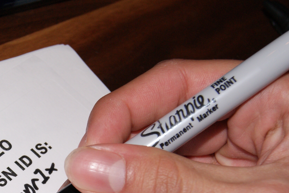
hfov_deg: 19.1
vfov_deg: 12.9
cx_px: 23
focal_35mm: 105
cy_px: 205
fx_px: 844
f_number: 5.6
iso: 400
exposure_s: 1/60
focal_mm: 30
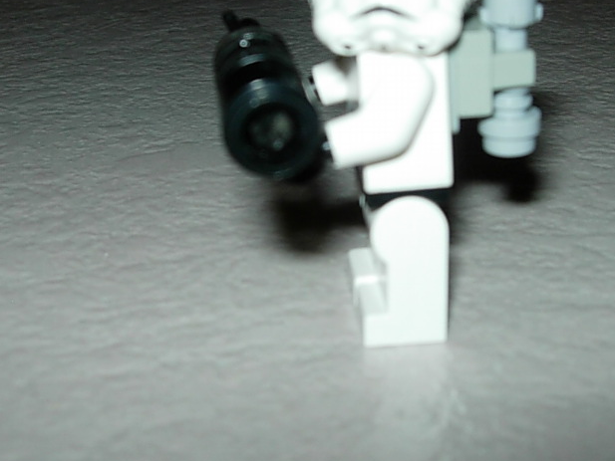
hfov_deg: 28.4
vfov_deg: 21.5
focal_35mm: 68
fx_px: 1208
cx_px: 391
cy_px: 138
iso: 79
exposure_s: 1/64
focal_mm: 8.5
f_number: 4.9
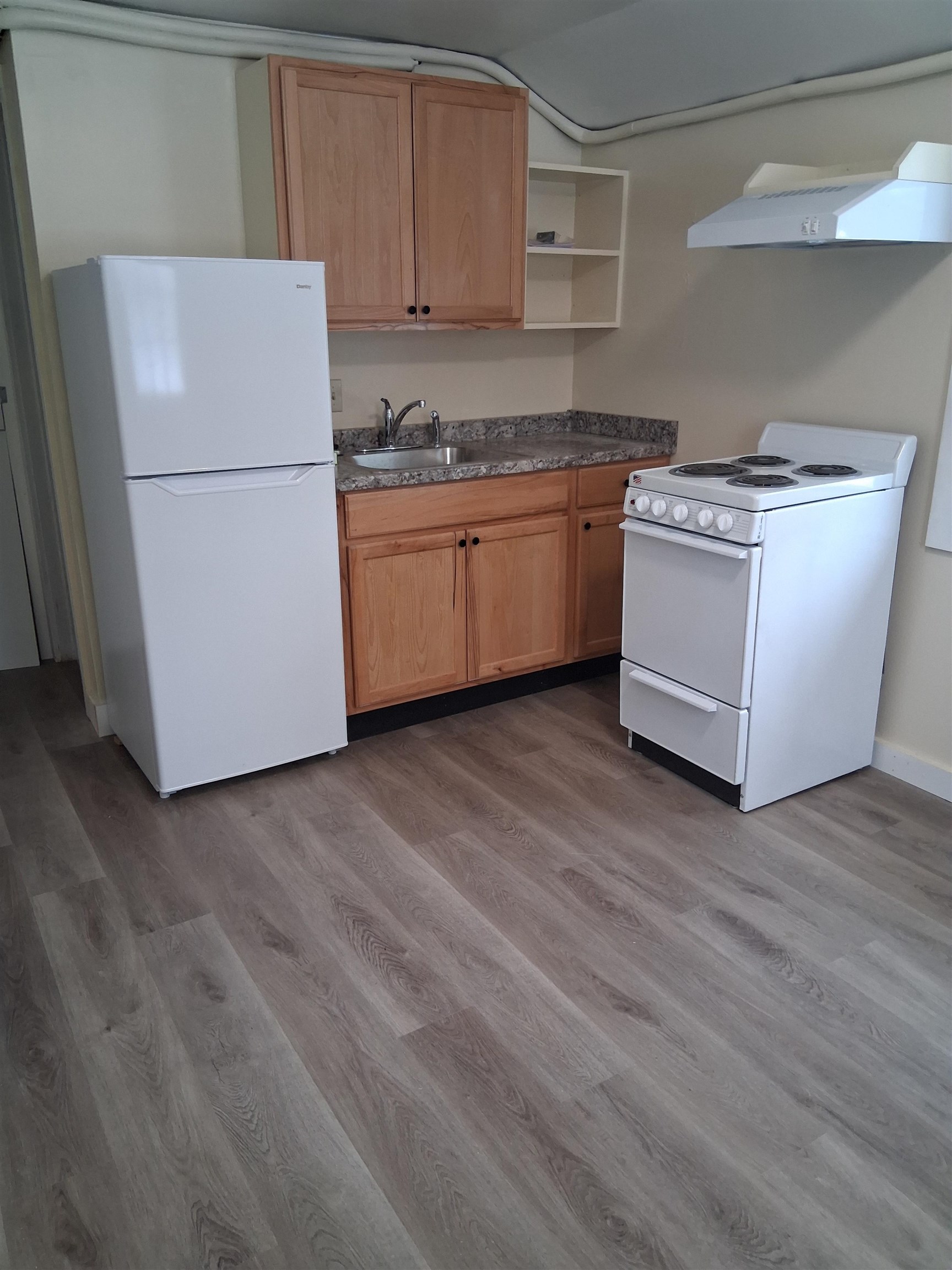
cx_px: 476
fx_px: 953
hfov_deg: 53.1
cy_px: 635
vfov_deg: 67.3
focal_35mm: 26
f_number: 1.8
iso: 250
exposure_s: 1/50
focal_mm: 3.98
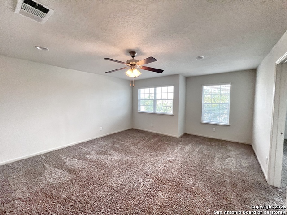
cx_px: 144
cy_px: 108
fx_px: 108
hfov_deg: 106.2
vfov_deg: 89.9
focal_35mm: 13
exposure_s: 1/120
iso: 160
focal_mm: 1.57
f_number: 1.8
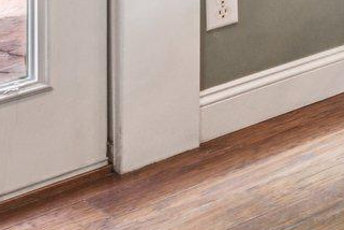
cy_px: -332
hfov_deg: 10.9
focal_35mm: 102
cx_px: 1074
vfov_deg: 11.1
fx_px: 975
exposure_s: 1/20
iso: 800
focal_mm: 16
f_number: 8
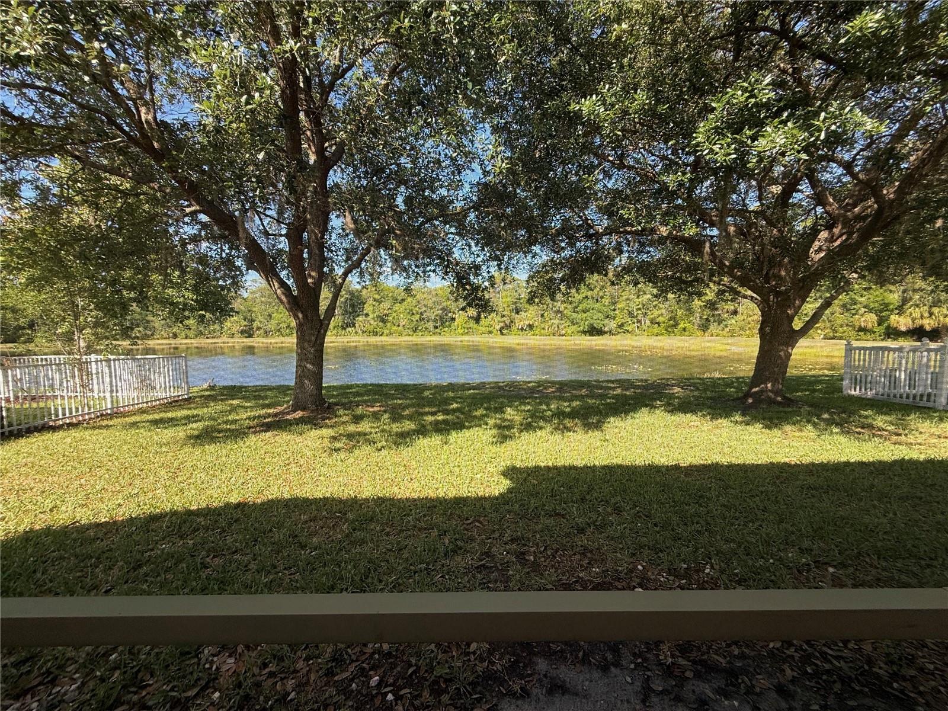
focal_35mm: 14
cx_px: 474
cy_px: 356
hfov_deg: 102.1
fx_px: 383
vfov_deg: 85.7
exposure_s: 1/335
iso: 50
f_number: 2.2
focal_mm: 2.22
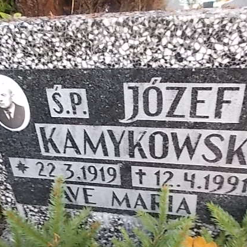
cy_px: 136
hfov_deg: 47.1
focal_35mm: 35
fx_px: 283
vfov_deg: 47.2
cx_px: 110
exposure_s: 1/25
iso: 200
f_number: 3.2
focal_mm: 4.6
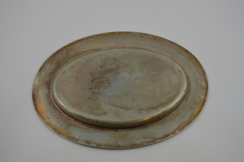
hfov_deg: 41.1
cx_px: 122
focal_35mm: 48
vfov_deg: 28.0
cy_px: 81
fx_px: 325
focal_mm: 32
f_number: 5
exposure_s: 1/100
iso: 400
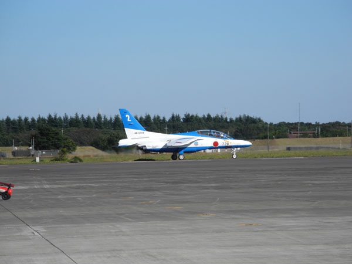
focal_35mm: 173
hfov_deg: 11.4
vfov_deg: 8.6
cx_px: 176
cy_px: 132
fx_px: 1759
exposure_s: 1/806
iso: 100
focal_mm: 37
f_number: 5.6
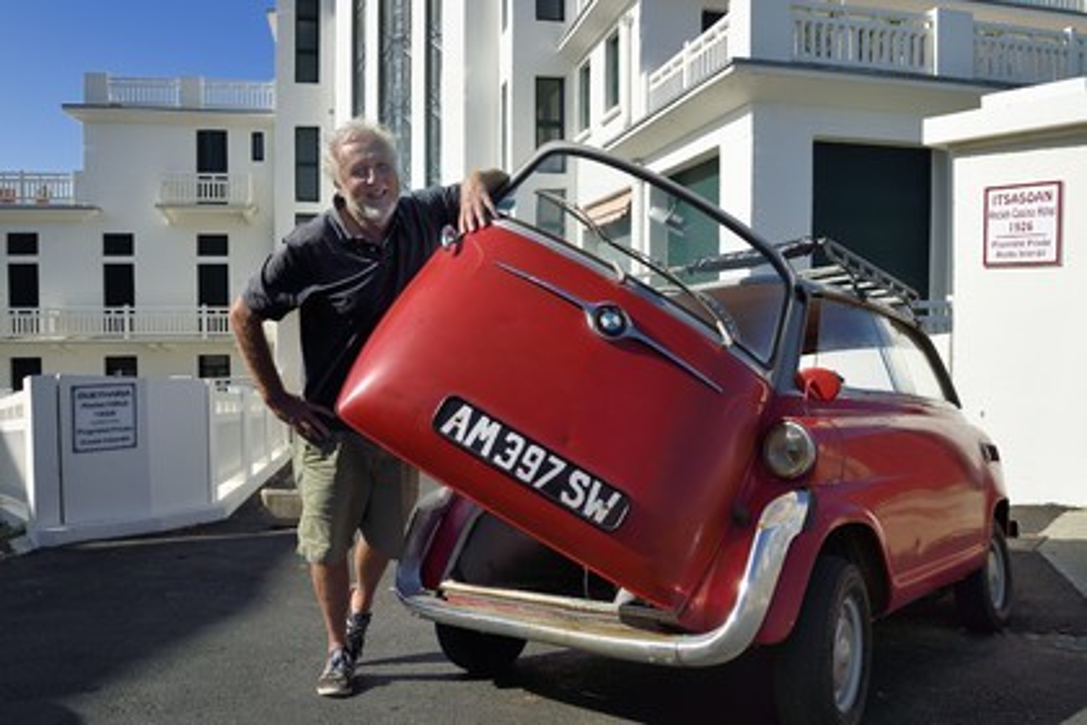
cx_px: 544
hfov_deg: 73.7
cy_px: 362
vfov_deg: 53.1
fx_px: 725
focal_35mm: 24
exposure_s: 1/250
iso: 200
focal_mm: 24
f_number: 13
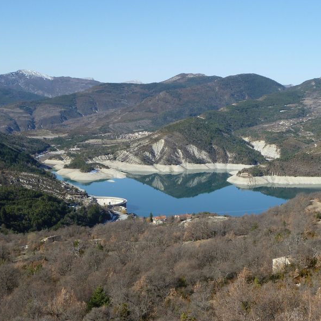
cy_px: 161
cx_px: 183
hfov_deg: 30.0
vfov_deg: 30.0
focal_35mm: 57
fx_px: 598
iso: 80
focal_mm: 7.9
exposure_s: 1/400
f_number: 5
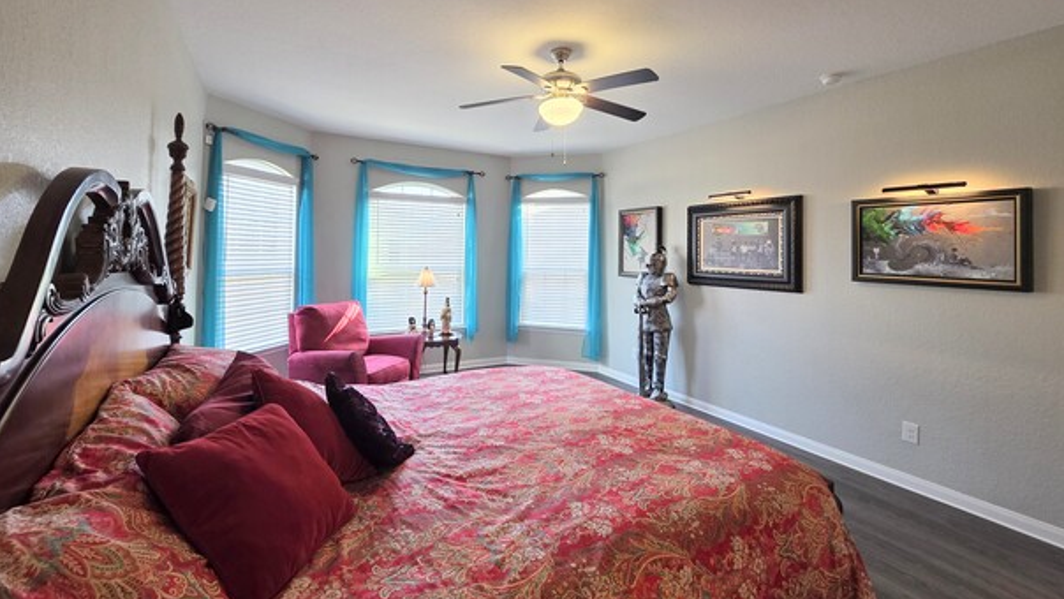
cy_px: 238
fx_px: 423
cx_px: 518
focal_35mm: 15
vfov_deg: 69.8
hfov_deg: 103.0
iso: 160
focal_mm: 2.2
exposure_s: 1/60
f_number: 1.9
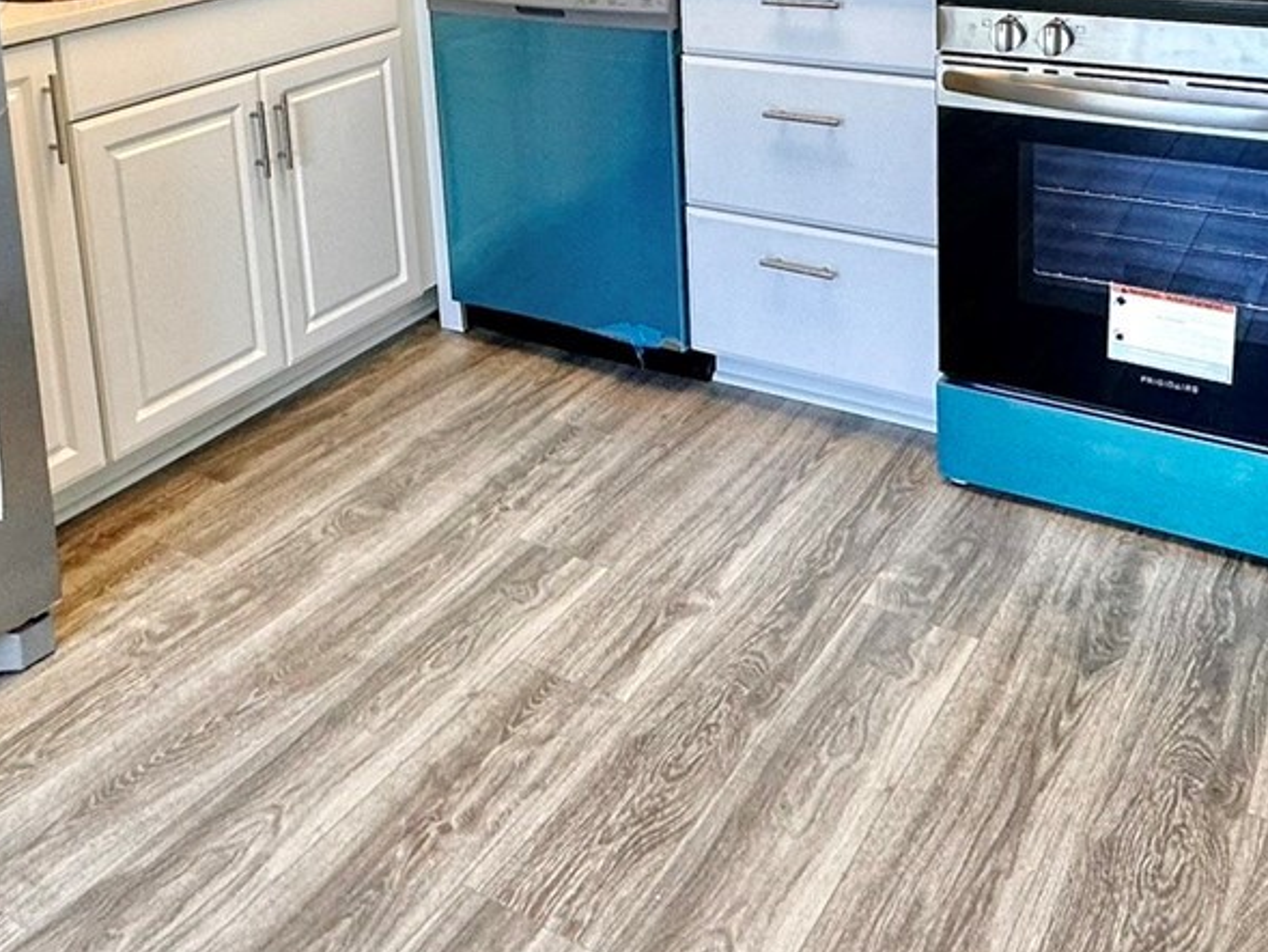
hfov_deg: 49.0
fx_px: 1392
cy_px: -6
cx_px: 614
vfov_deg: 34.3
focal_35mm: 38
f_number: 2.2
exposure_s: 1/120
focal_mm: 2.22
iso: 125
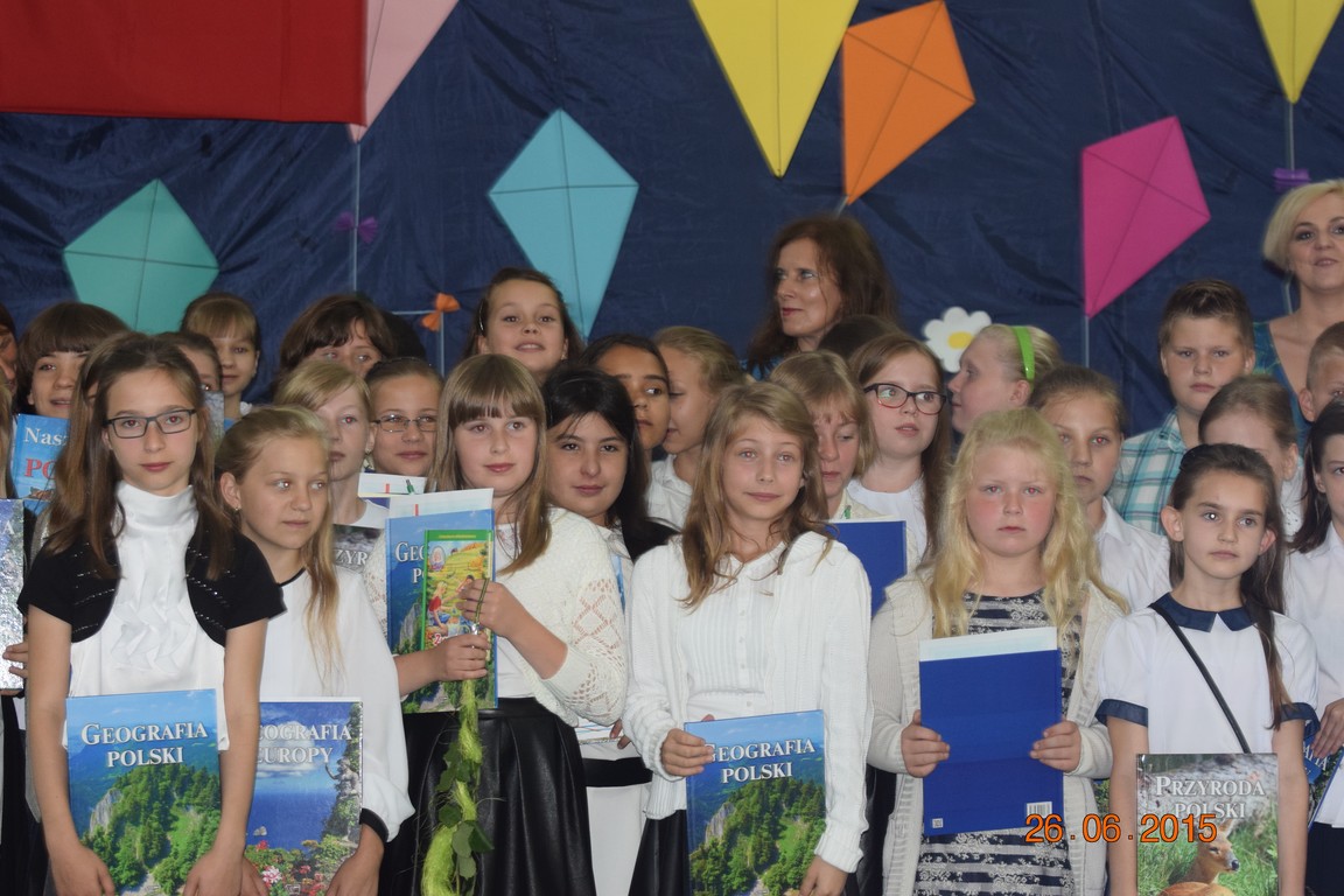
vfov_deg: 13.0
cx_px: 672
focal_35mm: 105
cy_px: 448
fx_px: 3920
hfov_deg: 19.5
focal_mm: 70
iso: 1100
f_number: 4.5
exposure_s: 1/60
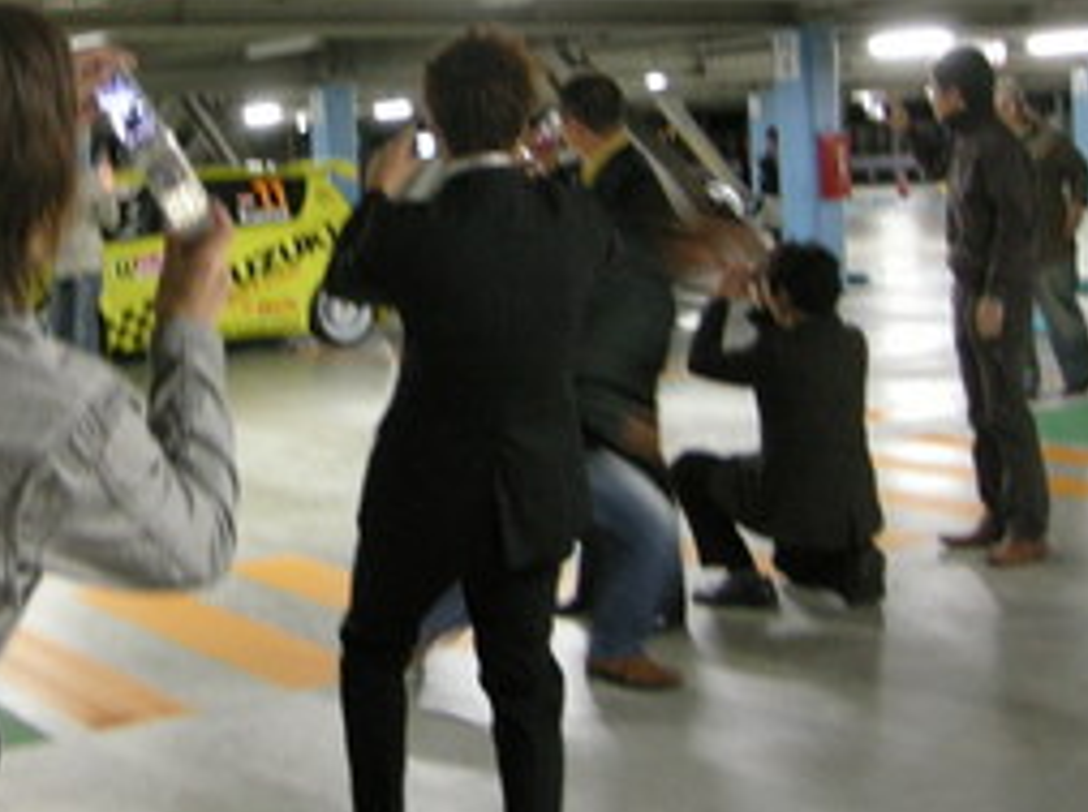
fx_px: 1789
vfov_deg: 25.3
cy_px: 219
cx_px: 284
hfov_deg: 33.2
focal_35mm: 57
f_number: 2.7
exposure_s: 1/8.2
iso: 400
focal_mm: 7.5
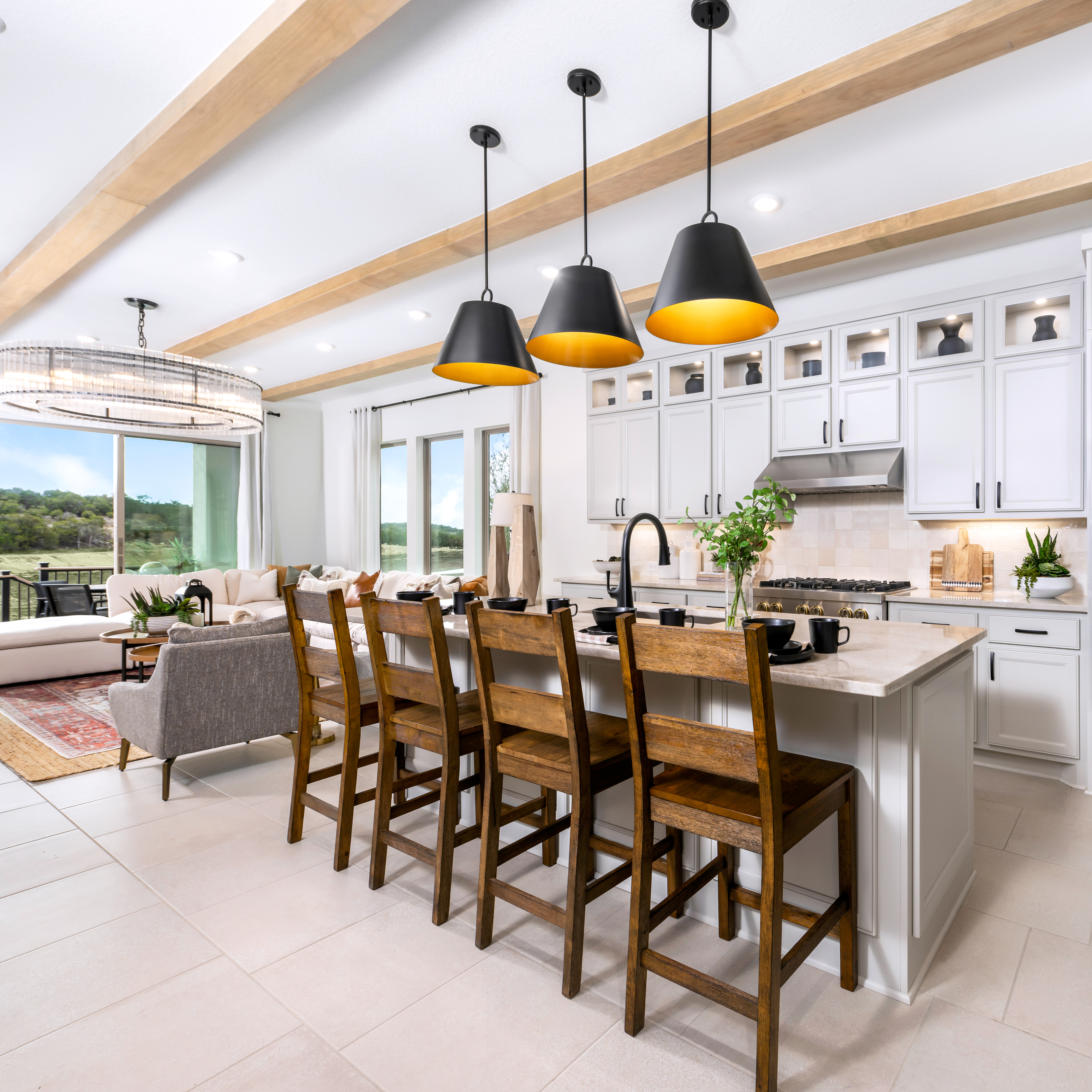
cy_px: 548
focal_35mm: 18
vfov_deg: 80.7
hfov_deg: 78.2
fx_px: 642
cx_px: 724
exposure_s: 1/50
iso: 200
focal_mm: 14
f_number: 10
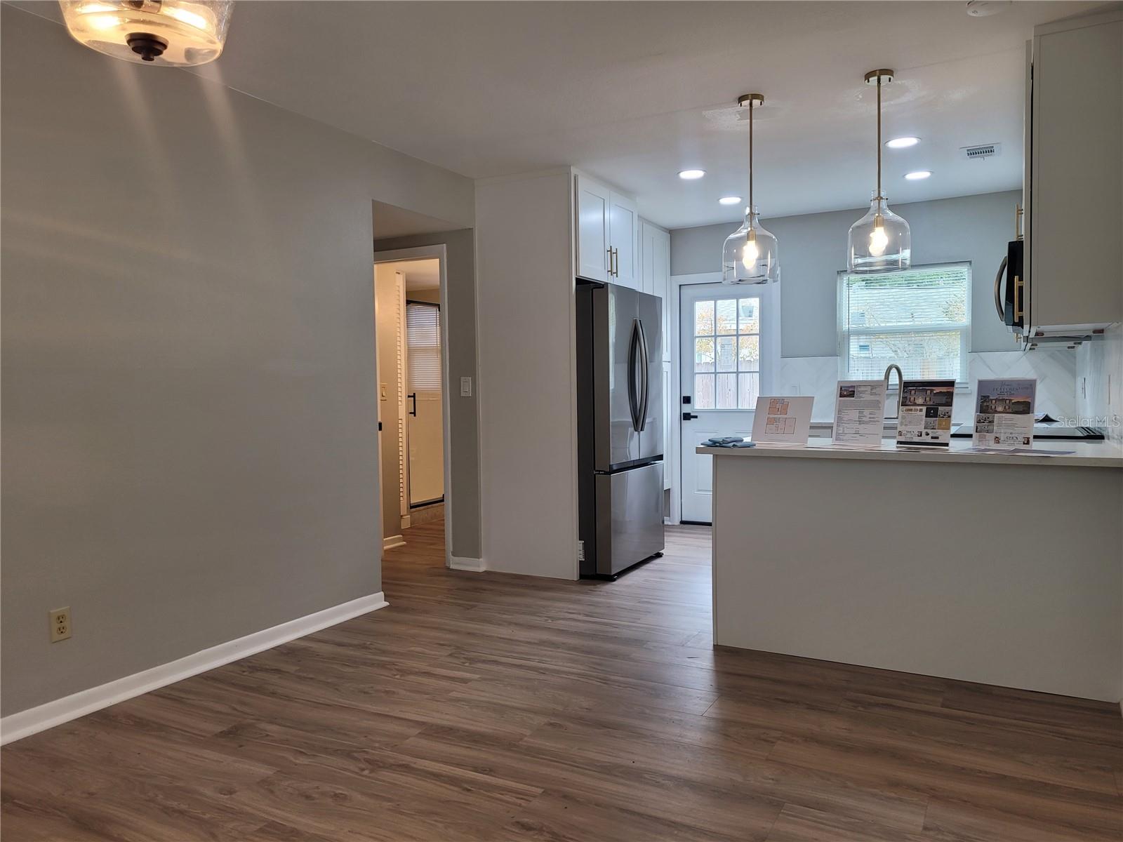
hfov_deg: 67.3
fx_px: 843
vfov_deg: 53.1
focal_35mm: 26
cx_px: 562
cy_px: 421
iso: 64
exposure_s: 1/120
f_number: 1.8
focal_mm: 5.4
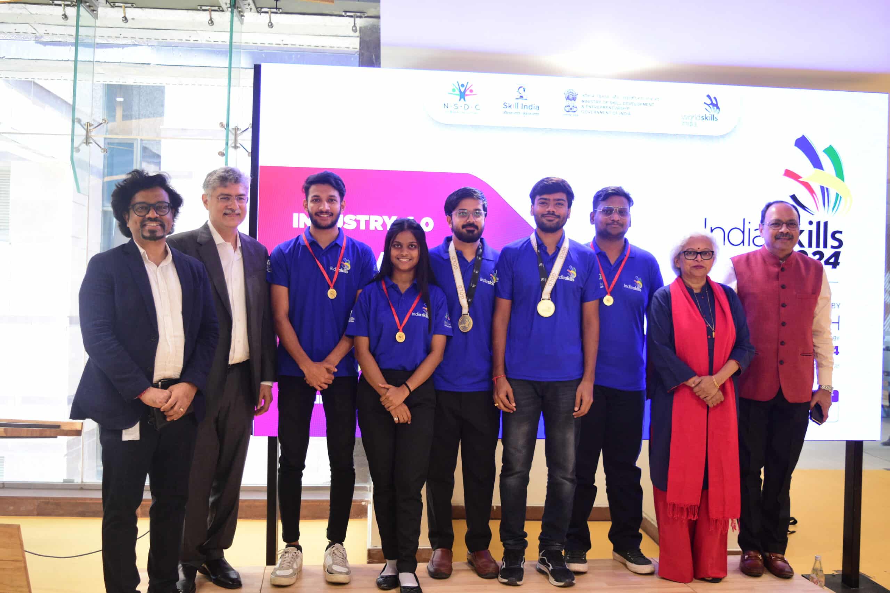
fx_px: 816
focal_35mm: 33
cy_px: 296
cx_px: 445
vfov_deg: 40.0
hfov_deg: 57.2
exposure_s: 1/50
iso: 1100
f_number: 3.8
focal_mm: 22
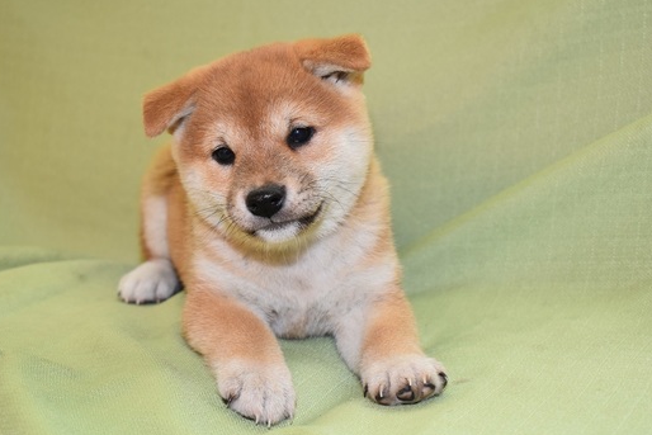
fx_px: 1141
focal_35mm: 63
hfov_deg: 31.9
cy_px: 221
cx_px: 331
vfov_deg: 21.6
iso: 450
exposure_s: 1/125
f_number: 5.6
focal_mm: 40
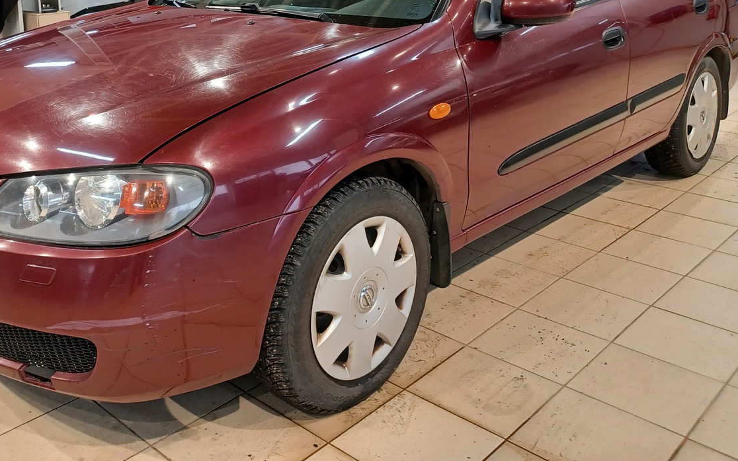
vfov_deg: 32.3
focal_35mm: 38
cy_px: 65
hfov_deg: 51.2
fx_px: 764
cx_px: 289
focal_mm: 4.6
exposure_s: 1/50
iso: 160
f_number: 1.8
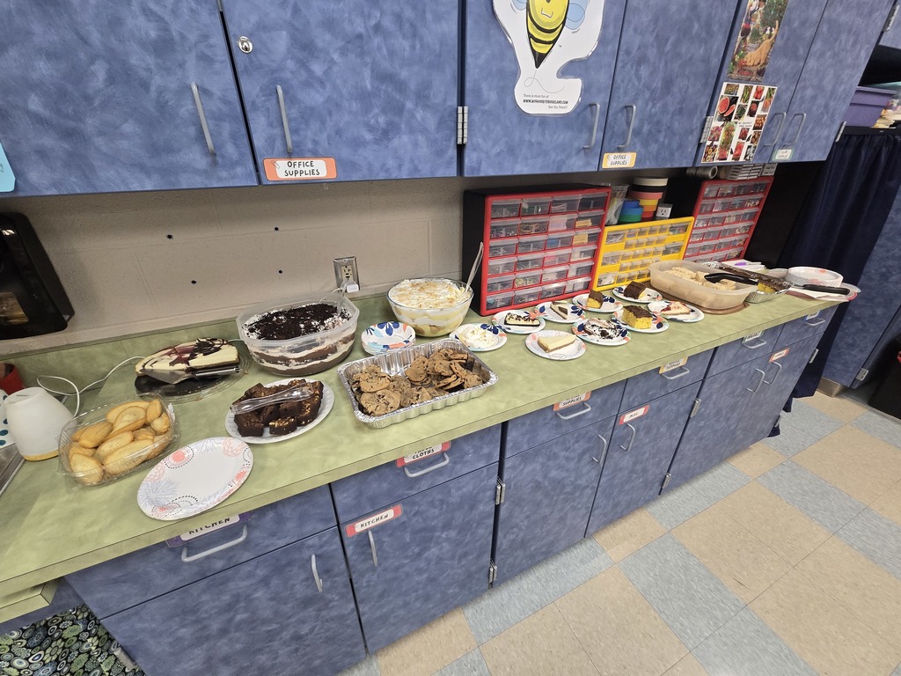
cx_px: 450
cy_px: 338
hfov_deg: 106.2
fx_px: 338
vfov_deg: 89.9
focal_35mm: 13
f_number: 2.2
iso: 320
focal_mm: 2.2
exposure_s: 1/60
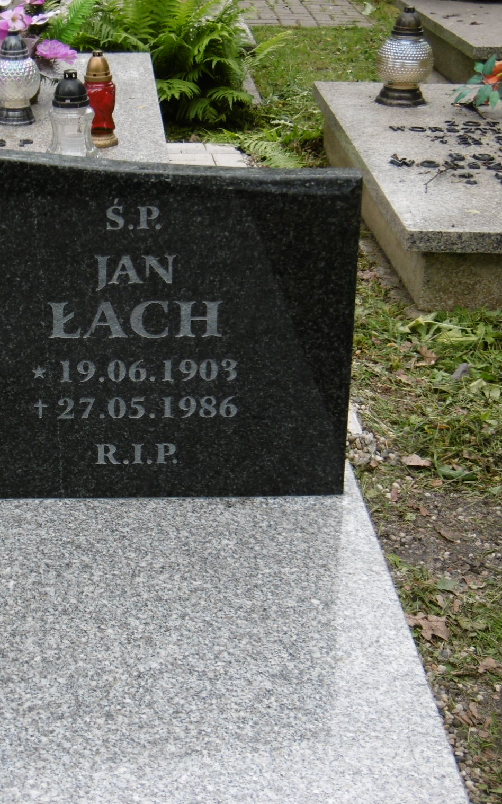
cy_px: 407
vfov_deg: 28.2
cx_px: 84
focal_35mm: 73
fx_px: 1598
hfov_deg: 17.7
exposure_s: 1/250
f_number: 4
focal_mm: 9.2
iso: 100
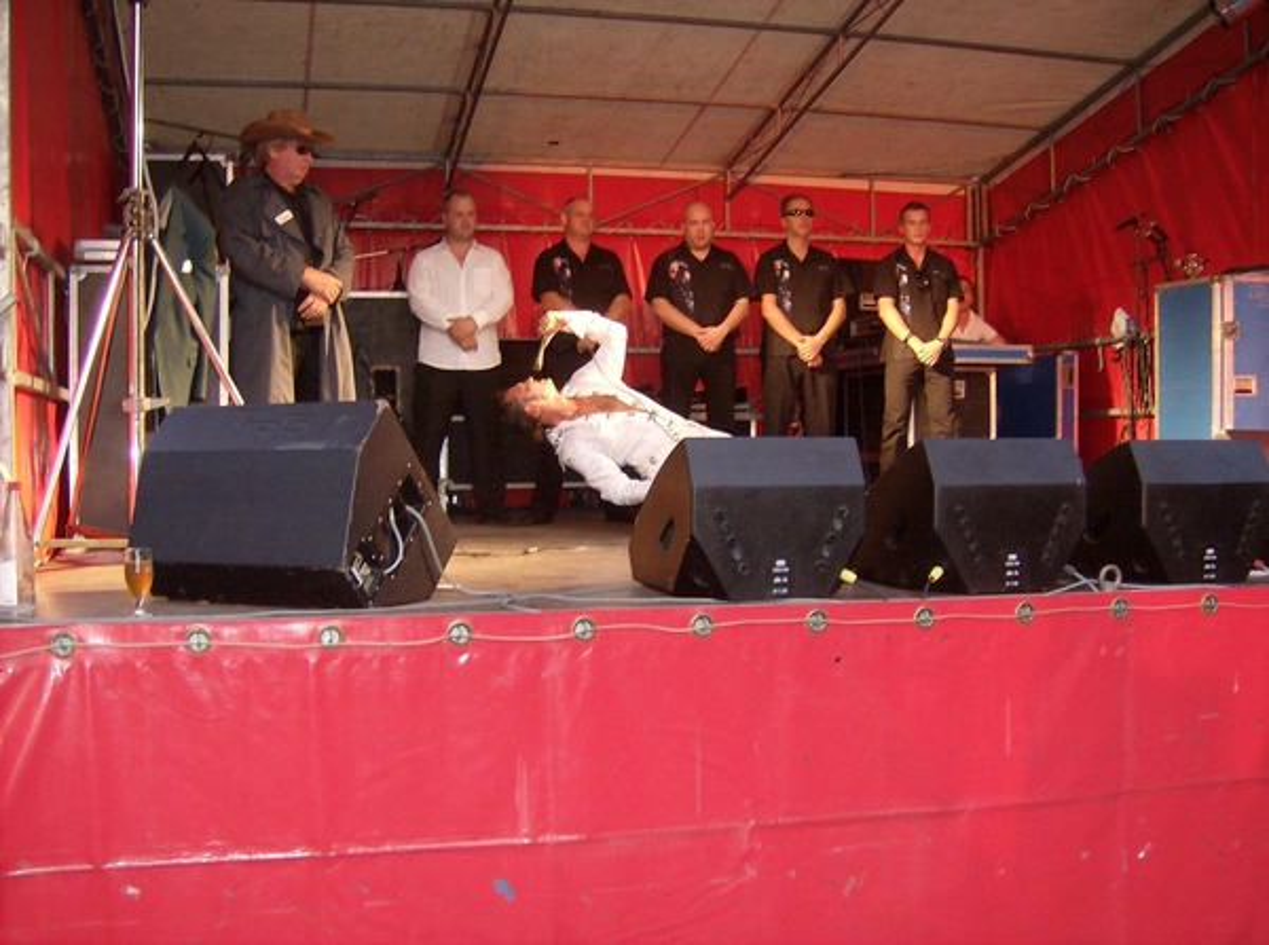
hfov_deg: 51.5
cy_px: 472
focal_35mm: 36
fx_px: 1317
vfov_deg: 39.5
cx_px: 634
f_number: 2.8
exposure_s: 1/60
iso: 200
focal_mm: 6
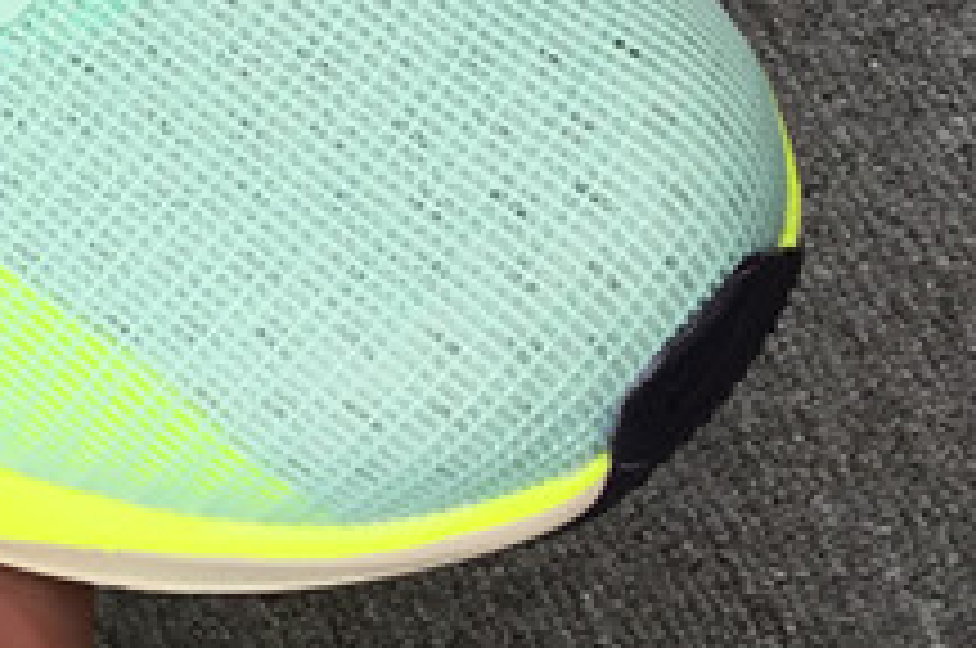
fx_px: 3627
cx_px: -337
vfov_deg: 9.9
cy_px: -286
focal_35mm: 134
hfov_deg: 14.6
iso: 25
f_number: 2.4
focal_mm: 3.3
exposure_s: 1/130
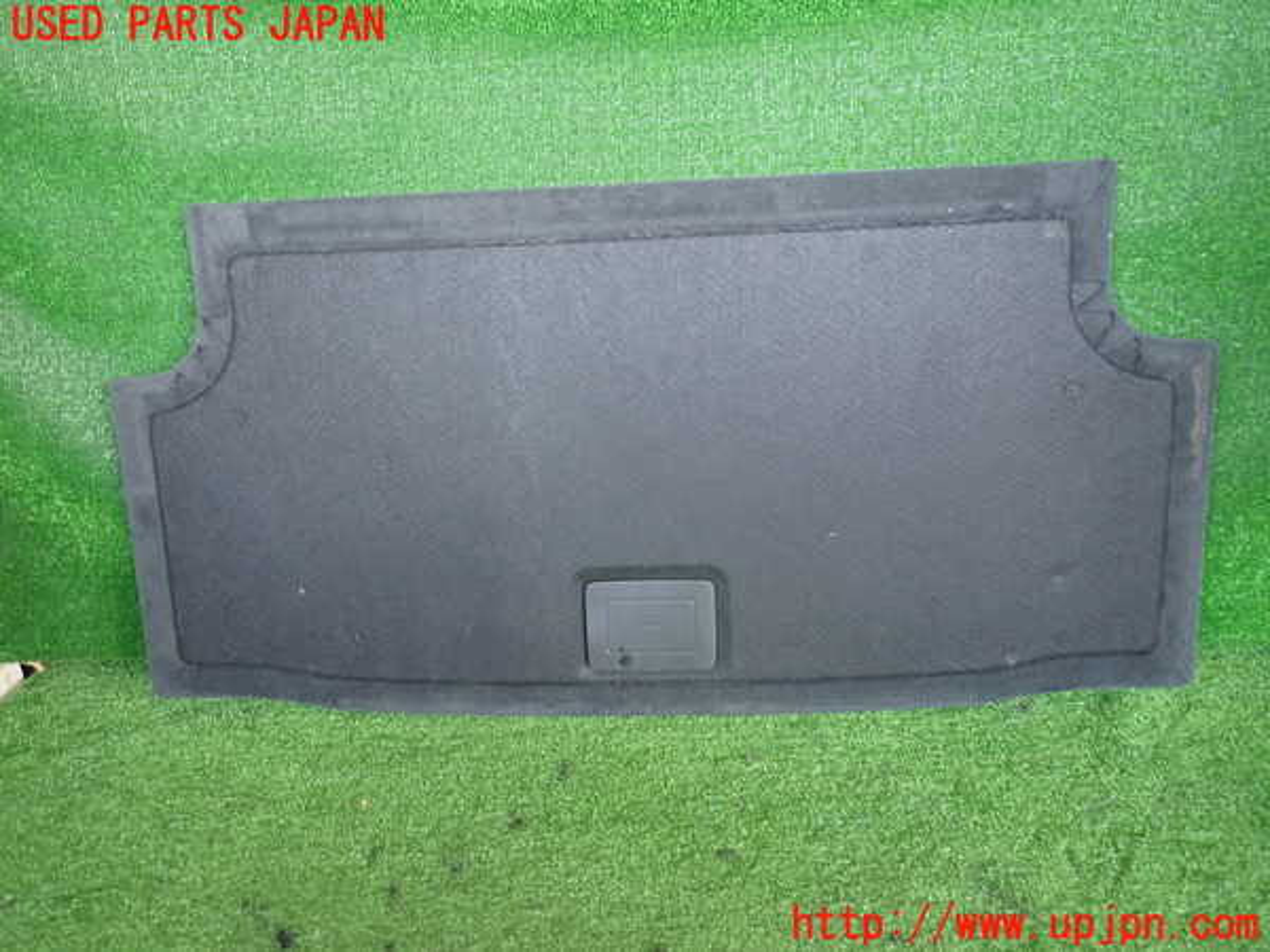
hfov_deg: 69.4
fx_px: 917
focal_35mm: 25
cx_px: 635
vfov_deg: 54.9
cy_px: 476
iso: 200
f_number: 2
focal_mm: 4.5
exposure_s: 1/30
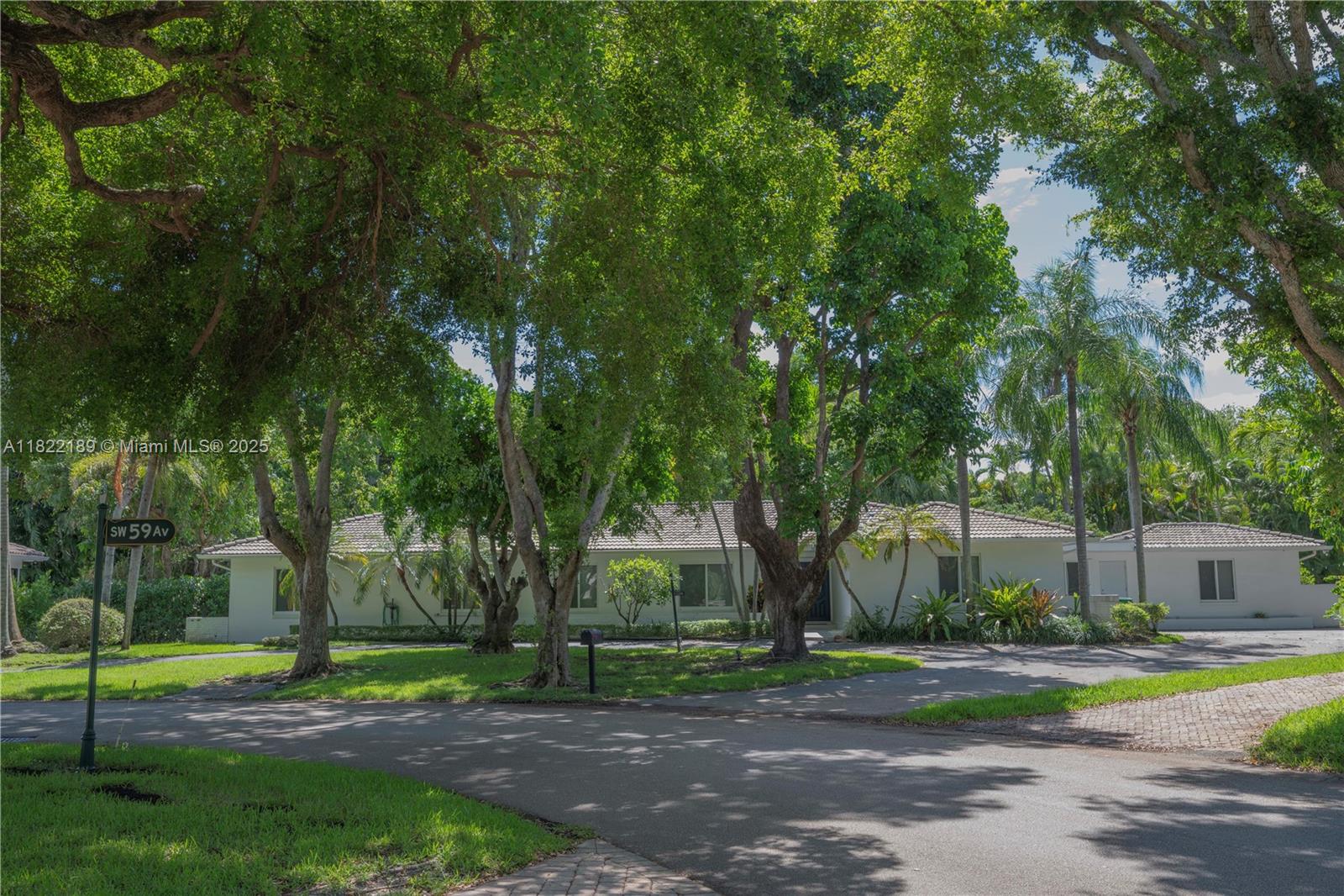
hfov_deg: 61.9
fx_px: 1120
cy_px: 448
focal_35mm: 30
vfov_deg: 43.6
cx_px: 672
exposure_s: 1/30
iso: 110
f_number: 10
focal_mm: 30
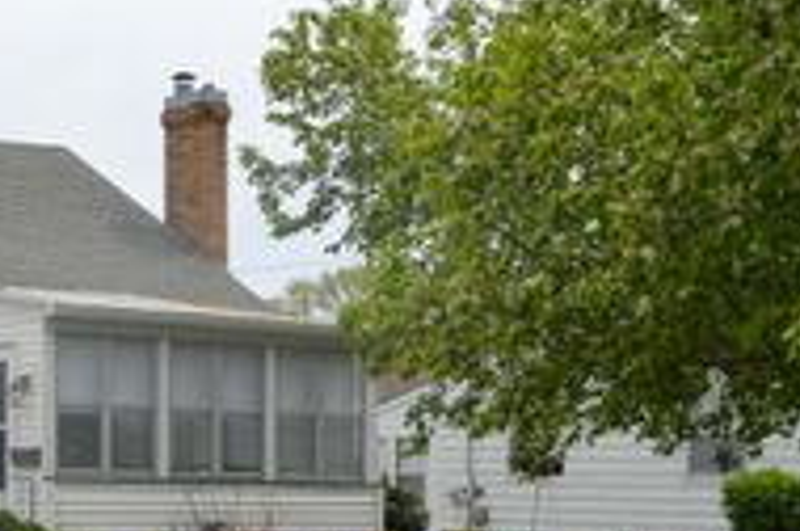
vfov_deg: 15.6
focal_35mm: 87
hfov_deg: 21.5
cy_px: 419
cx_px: -202
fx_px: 1930
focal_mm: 22
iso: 100
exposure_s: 1/250
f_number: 8
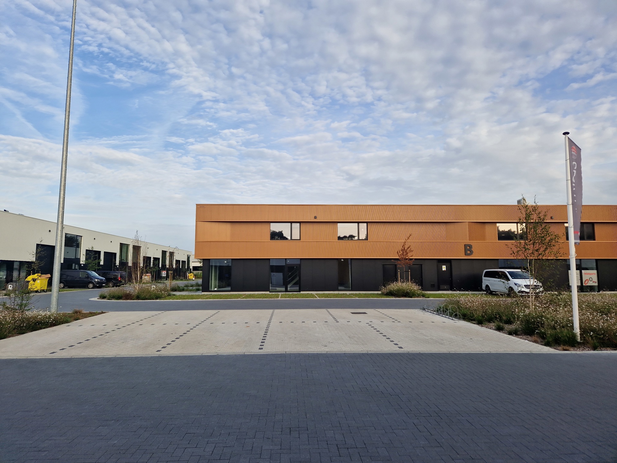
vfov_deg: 58.9
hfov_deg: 73.9
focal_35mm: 23
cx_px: 308
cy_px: 232
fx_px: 410
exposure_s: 1/808
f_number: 1.8
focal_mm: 5.4
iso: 50
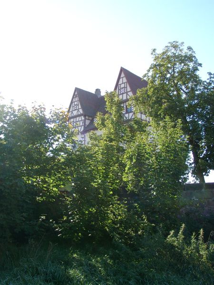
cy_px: 142
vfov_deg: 54.0
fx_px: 280
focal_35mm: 34
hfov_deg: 41.8
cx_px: 107
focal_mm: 7.13
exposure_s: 1/217
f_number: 4
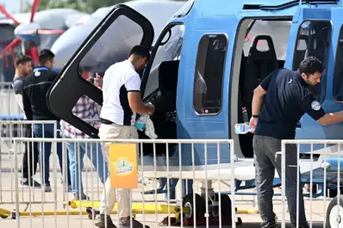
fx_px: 5514
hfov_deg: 3.6
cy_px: 30
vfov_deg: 2.4
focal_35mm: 579
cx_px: 314
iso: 200
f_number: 2.8
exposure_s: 1/3200
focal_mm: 175
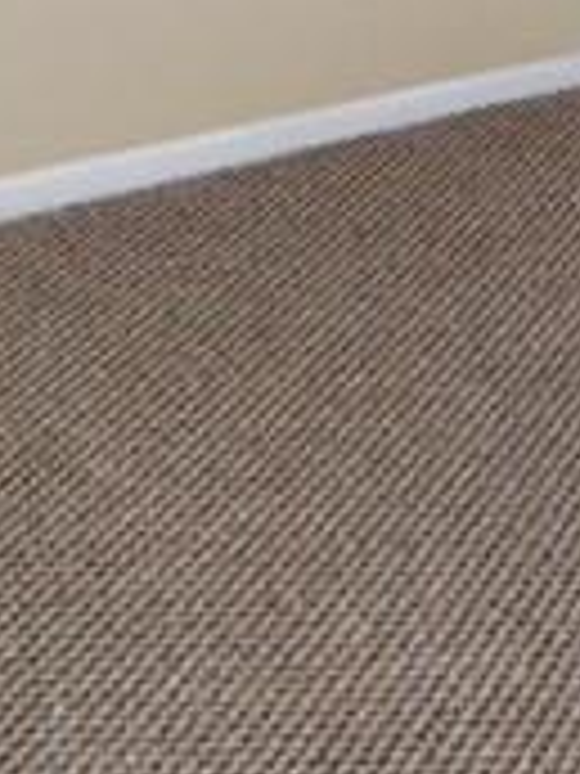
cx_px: 665
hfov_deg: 13.4
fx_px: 2413
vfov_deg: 17.4
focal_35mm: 108
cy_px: -153
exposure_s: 1/120
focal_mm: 4.15
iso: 50
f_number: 2.2
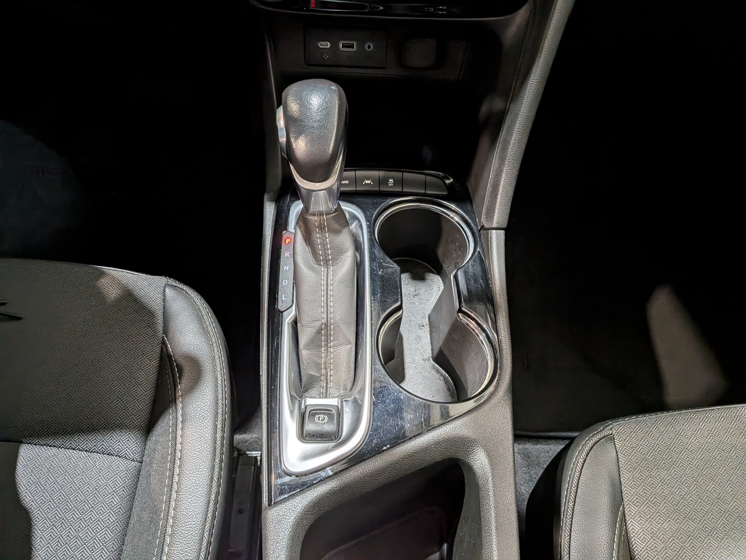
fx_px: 517
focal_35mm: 24
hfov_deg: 71.6
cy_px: 280
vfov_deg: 56.8
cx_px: 373
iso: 125
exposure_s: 1/227
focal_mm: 4.53
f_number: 1.7
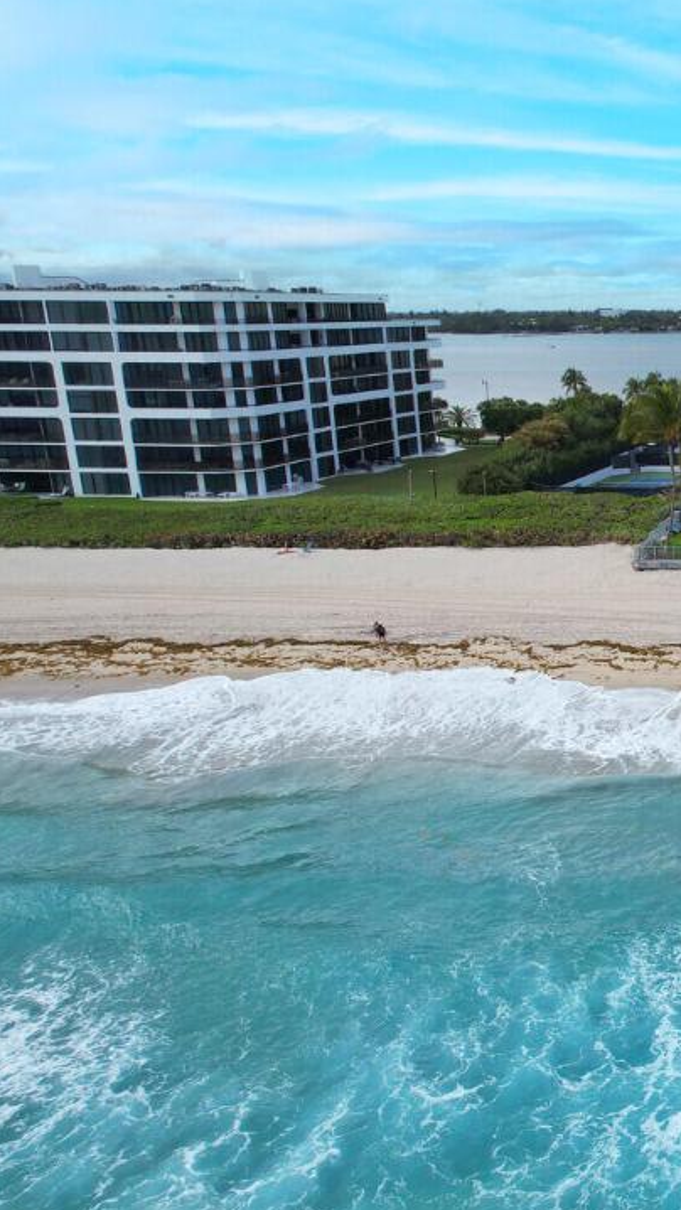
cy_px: 627
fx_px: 1187
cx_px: 900
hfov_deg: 26.7
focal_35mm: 37
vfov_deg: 54.0
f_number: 2.8
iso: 140
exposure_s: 1/2000
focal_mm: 8.38
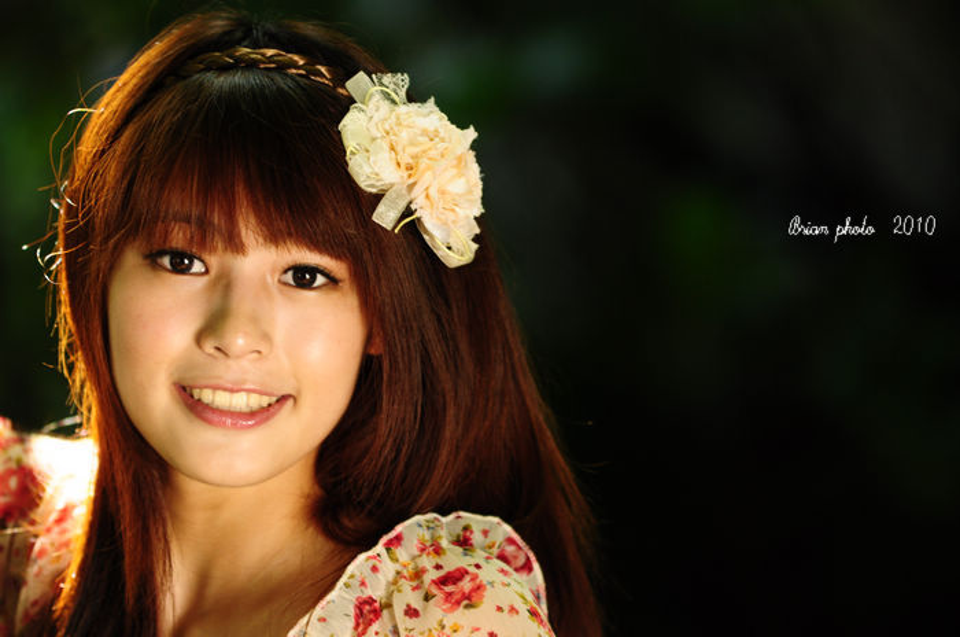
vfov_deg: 4.8
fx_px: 7586
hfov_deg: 7.2
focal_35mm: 285
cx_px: 480
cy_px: 318
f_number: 2.8
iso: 640
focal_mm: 190
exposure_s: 1/200
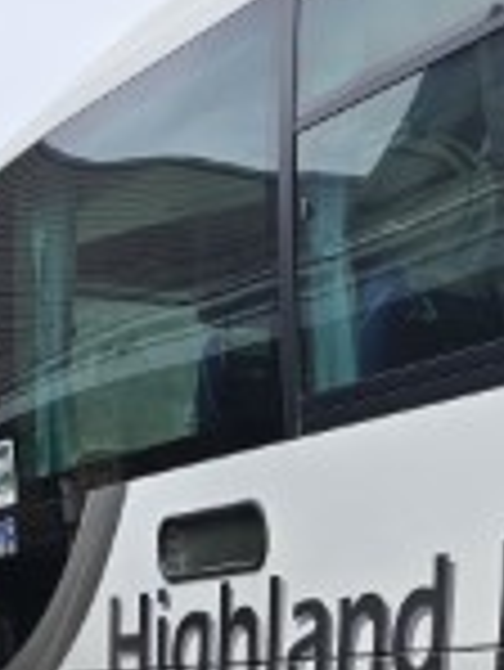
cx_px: 724
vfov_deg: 18.6
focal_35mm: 99
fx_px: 1919
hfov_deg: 14.1
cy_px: 832
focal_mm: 6.3
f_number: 1.7
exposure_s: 1/629
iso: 12
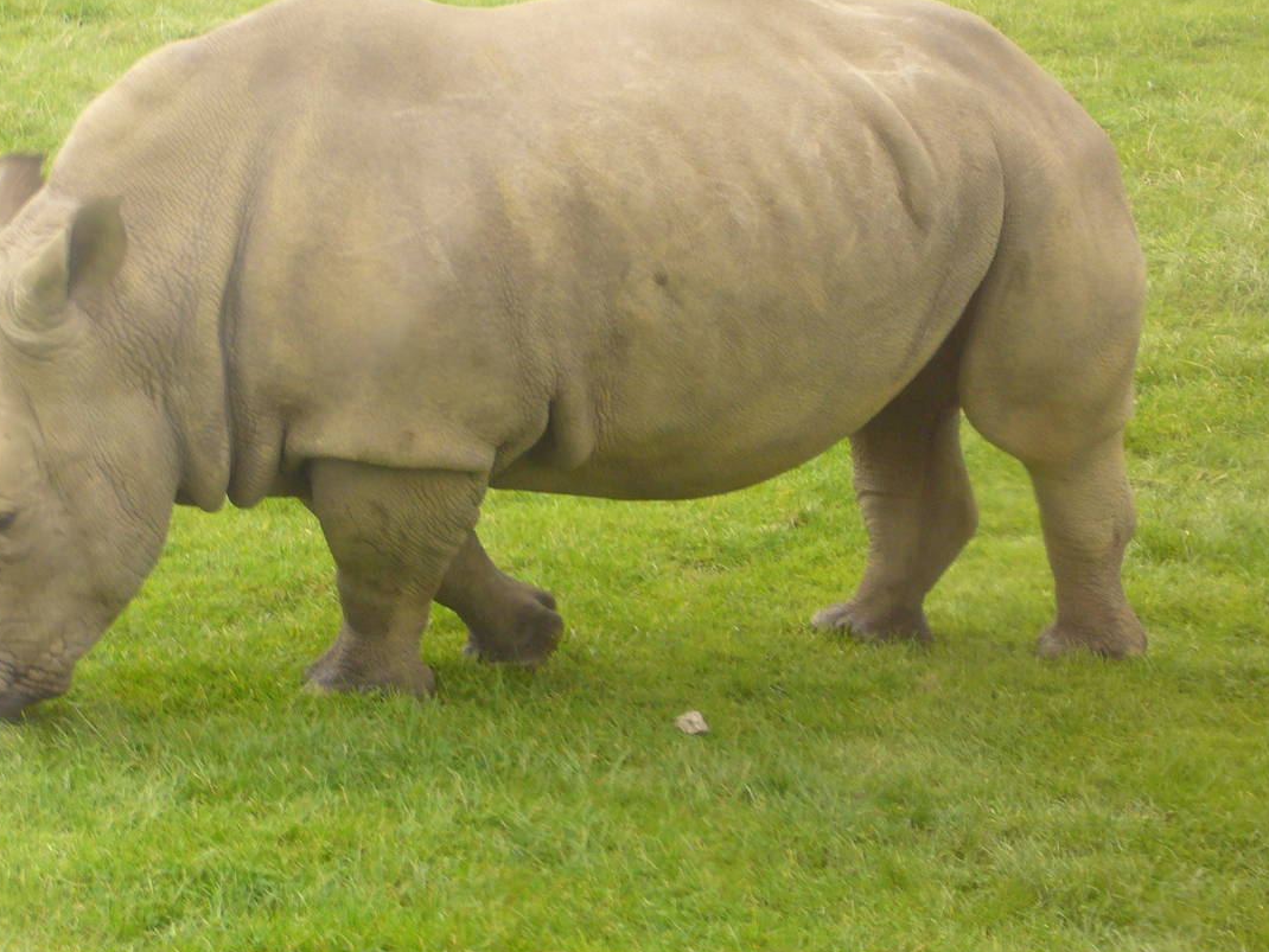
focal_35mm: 157
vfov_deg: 9.5
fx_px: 5757
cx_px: 514
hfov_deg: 12.6
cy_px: 328
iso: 80
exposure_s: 1/50
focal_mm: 17.4
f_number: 5
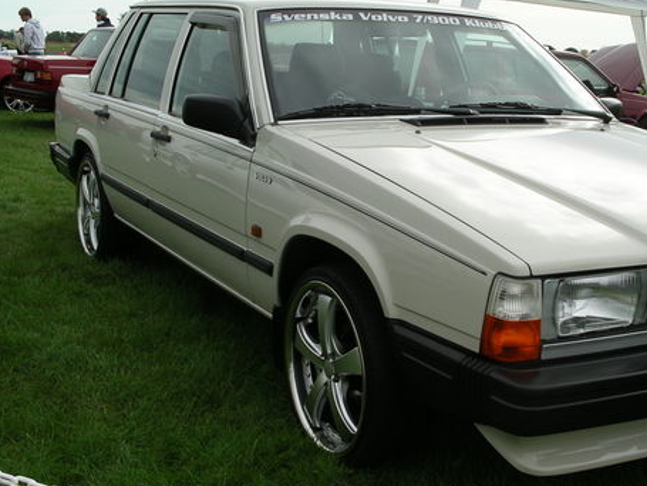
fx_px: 973
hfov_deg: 36.6
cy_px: 254
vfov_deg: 28.1
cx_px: 392
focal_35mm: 52
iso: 64
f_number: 5
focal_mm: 7.8
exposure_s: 1/320
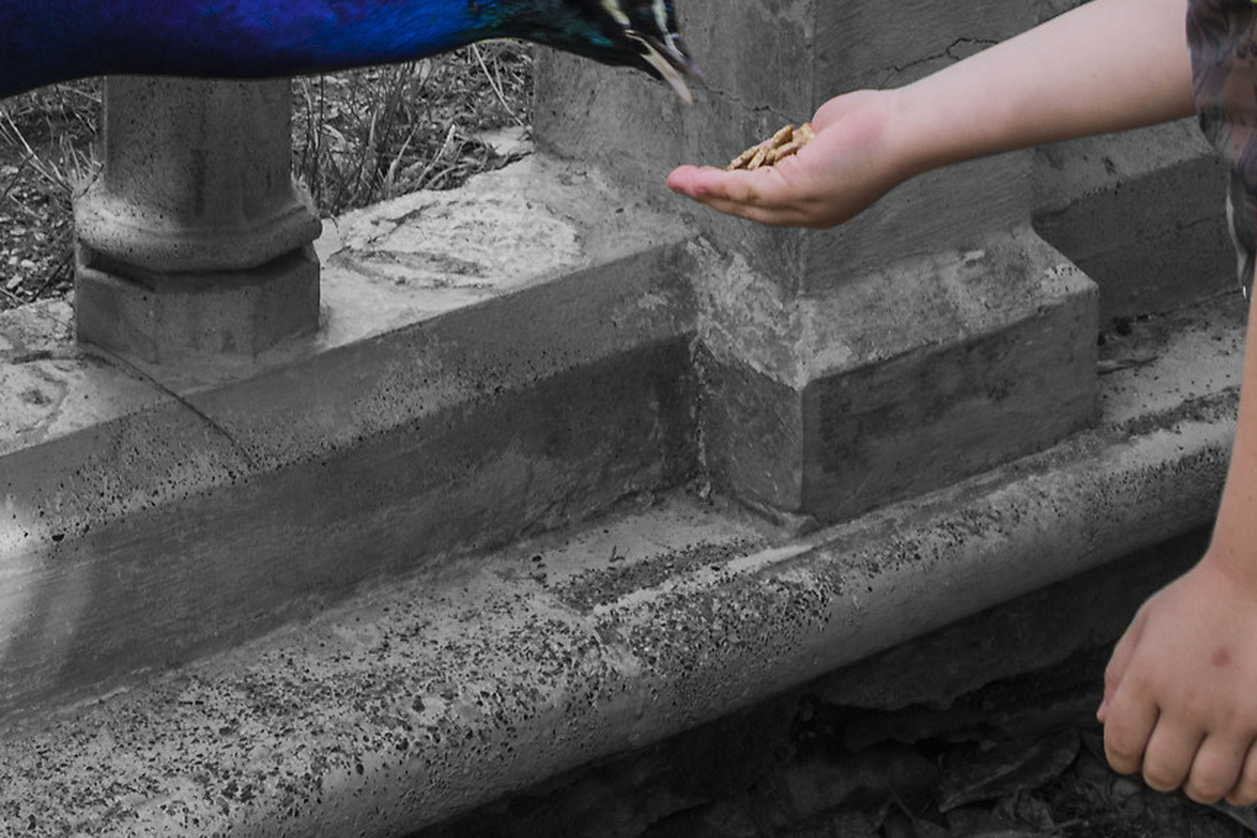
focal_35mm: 145
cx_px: 403
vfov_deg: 9.3
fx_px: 5063
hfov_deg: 14.1
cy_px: -305
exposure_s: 1/125
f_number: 6.3
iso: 100
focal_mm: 35
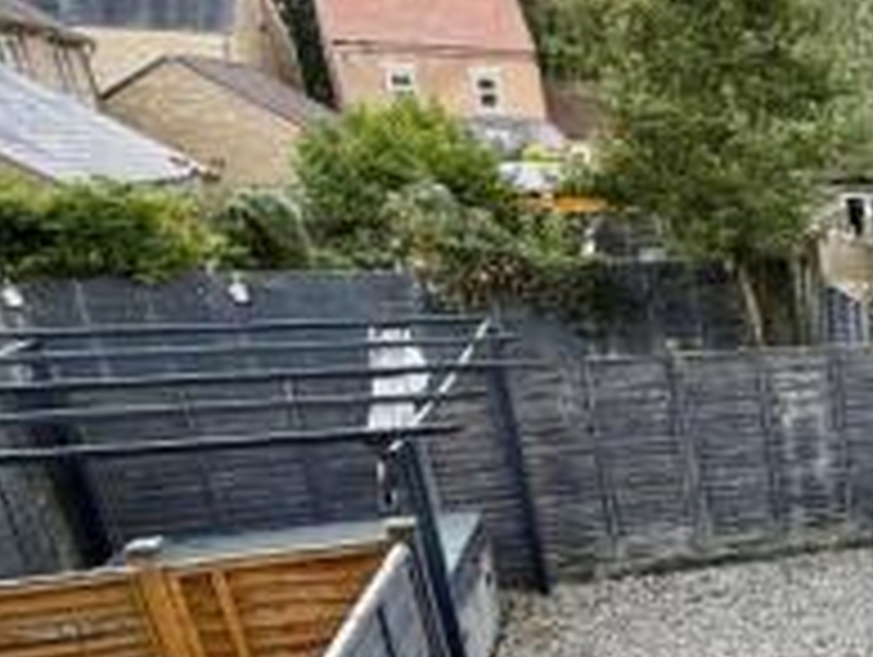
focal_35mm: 42
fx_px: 1061
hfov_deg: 30.8
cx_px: 1222
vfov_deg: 33.2
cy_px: 547
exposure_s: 1/201
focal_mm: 2.22
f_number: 2.2
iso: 50
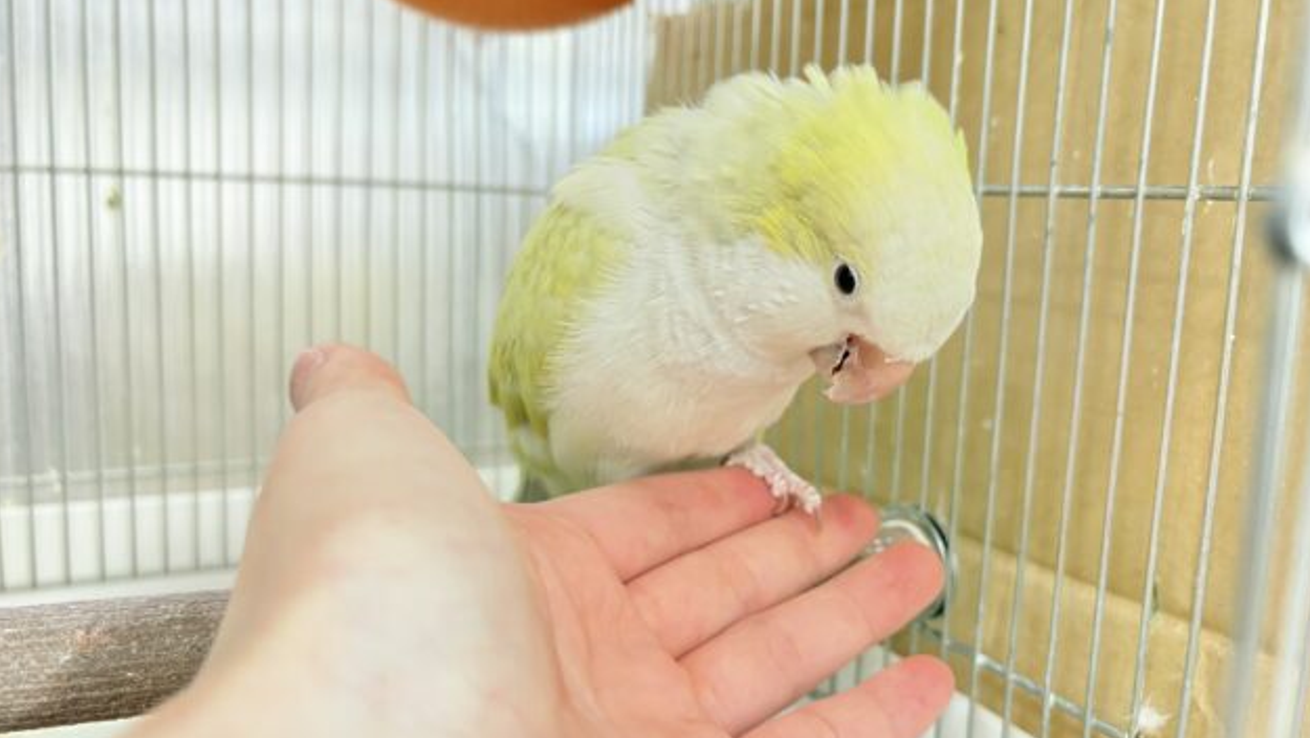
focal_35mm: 29
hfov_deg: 66.0
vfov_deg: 40.2
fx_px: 1008
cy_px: 352
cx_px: 648
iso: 200
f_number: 1.6
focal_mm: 5.96
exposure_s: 1/50
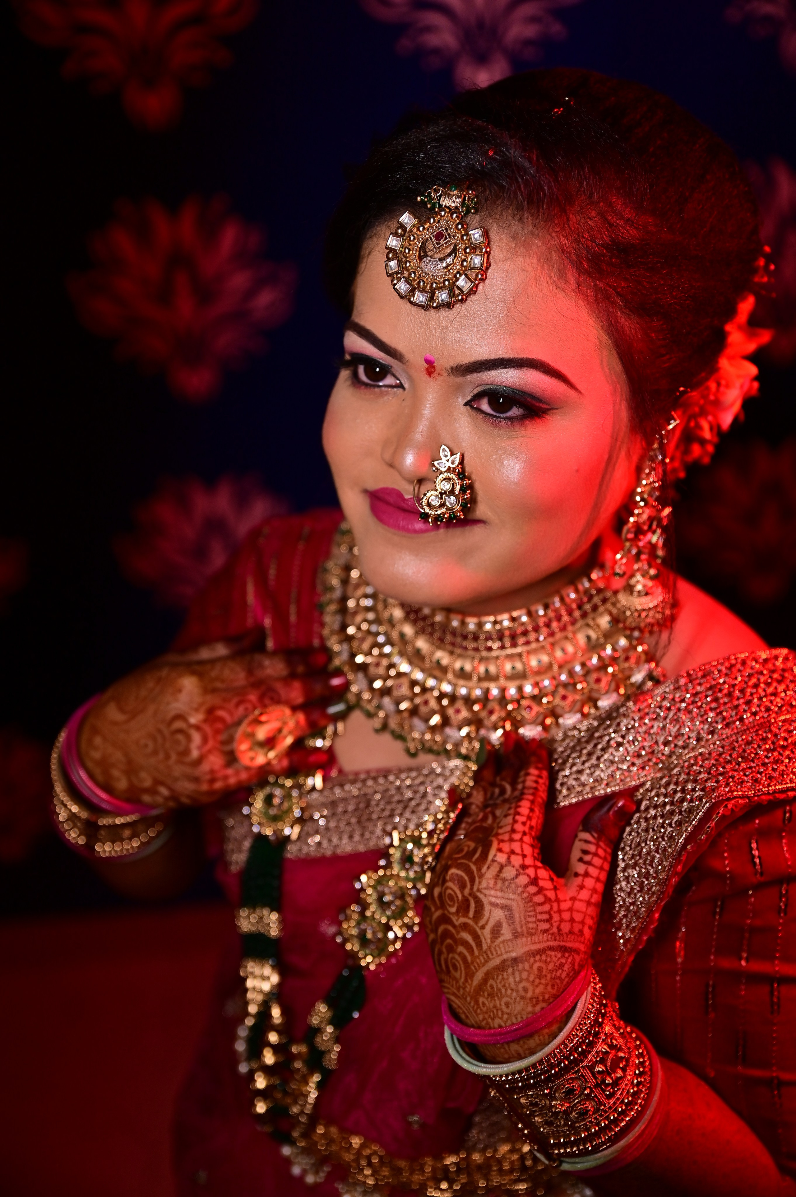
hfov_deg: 29.8
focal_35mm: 45
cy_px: 598
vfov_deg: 43.6
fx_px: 1495
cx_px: 398
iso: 500
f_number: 2.8
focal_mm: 45
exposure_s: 1/160
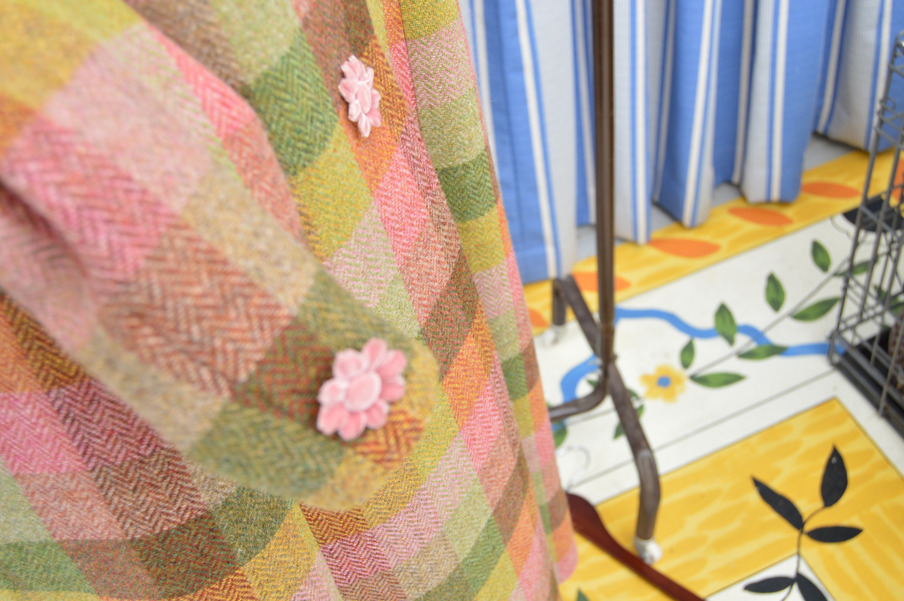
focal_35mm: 42
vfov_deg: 31.8
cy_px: 300
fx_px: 1054
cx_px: 452
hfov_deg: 46.4
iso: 200
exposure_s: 1/30
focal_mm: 28
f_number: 5
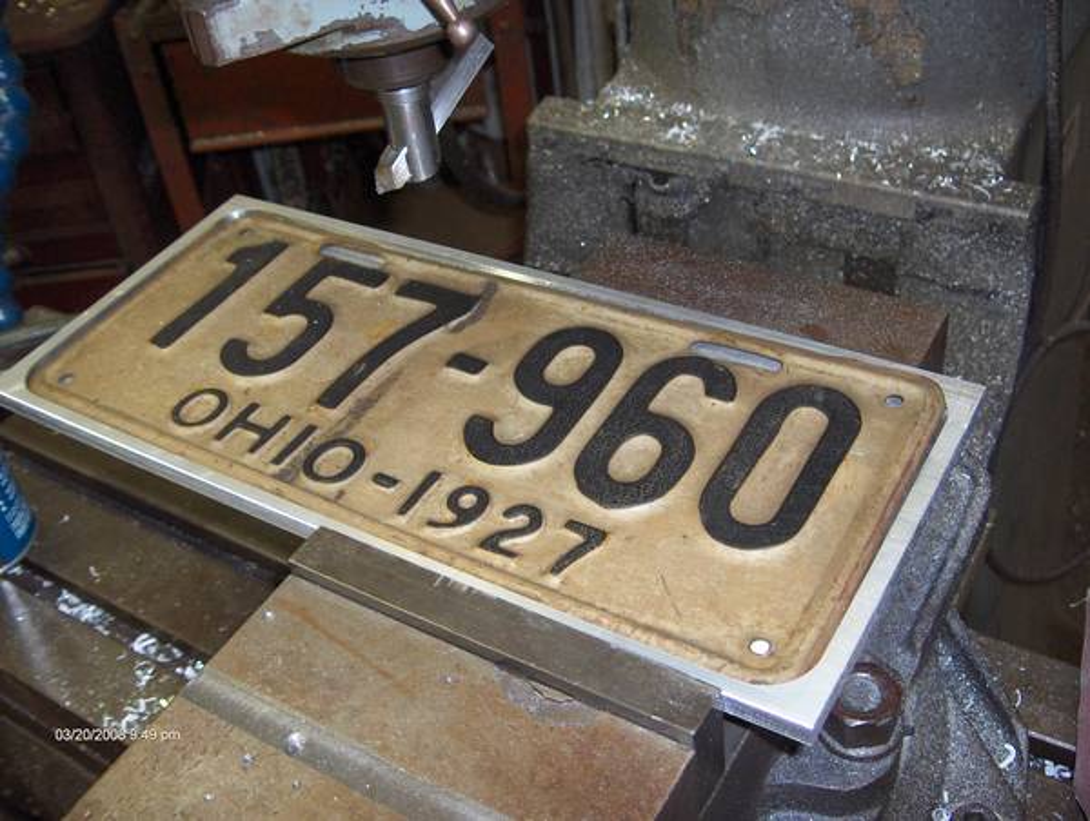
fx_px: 1230
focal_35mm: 39
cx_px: 545
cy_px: 410
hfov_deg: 47.8
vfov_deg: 36.9
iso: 100
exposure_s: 1/60
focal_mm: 8
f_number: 2.8
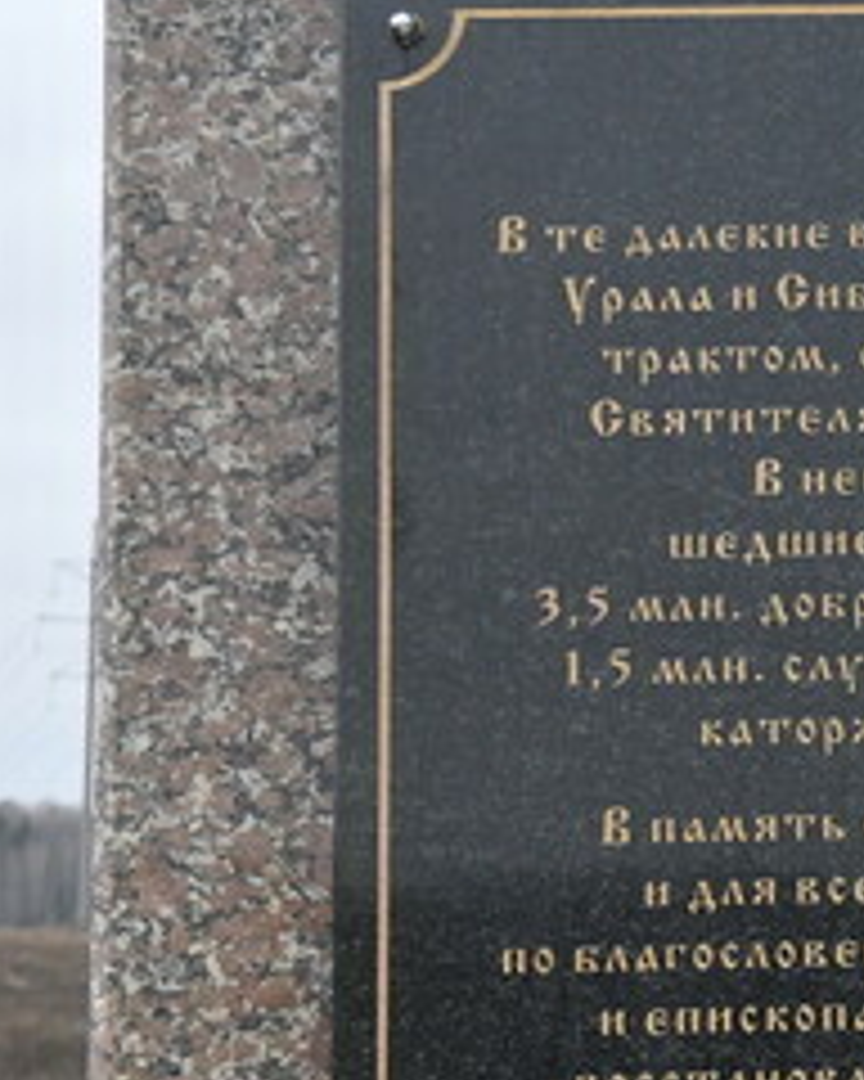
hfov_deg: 12.1
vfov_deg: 15.6
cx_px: 1188
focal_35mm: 123
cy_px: 450
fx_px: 3932
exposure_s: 1/4000
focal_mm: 45
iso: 2000
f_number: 8
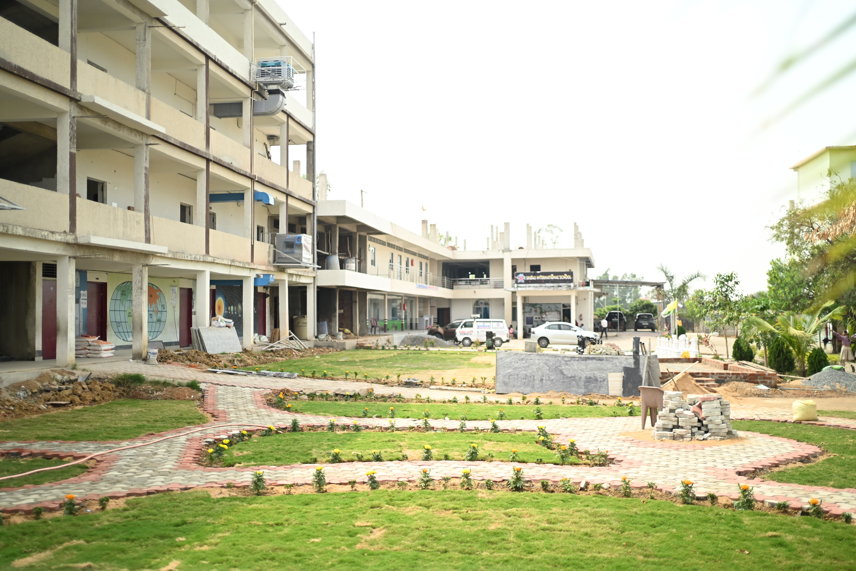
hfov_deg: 54.4
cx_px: 428
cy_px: 286
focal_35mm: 35
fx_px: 832
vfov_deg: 37.9
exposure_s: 1/4000
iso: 1000
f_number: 1.4
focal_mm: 35
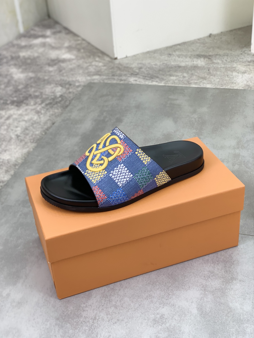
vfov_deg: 36.8
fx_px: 509
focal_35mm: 52
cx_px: 127
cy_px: 169
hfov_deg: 28.0
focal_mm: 6
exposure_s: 1/100
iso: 25
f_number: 2.4
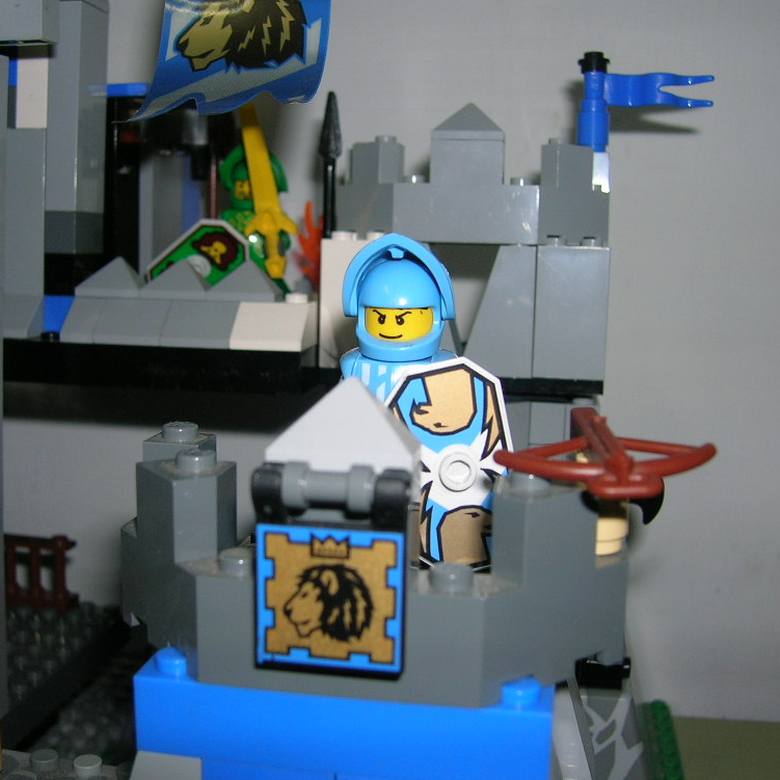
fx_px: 1045
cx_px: 372
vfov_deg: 40.9
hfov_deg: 40.9
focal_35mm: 41
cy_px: 397
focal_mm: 5.7
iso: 50
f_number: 2.9
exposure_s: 1/60.1
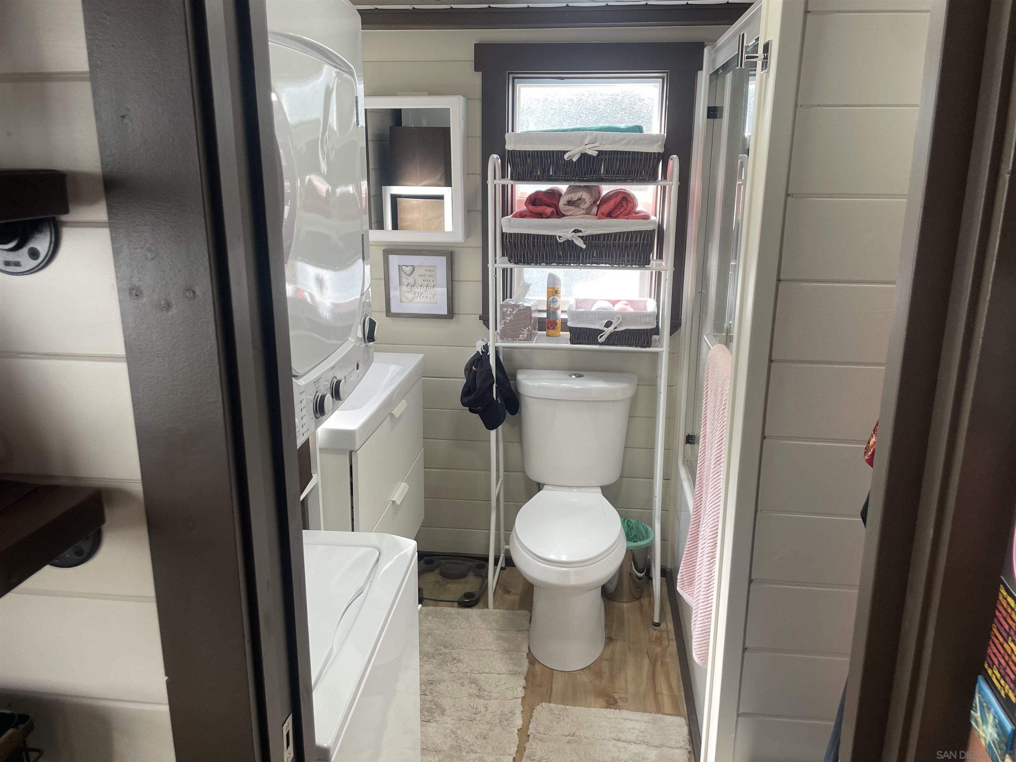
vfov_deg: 53.1
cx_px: 508
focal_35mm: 26
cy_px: 381
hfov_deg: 67.3
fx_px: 763
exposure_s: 1/121
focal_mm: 4.2
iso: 64
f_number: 1.6
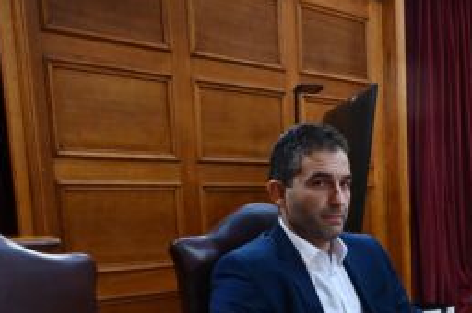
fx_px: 759
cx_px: 466
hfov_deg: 32.0
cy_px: 315
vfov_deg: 22.4
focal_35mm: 58
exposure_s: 1/200
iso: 900
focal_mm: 24
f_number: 5
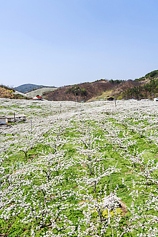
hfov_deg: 43.6
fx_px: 197
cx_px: 79
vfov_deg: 61.9
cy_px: 118
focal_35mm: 30
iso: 125
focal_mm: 30
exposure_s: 1/160
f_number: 6.3
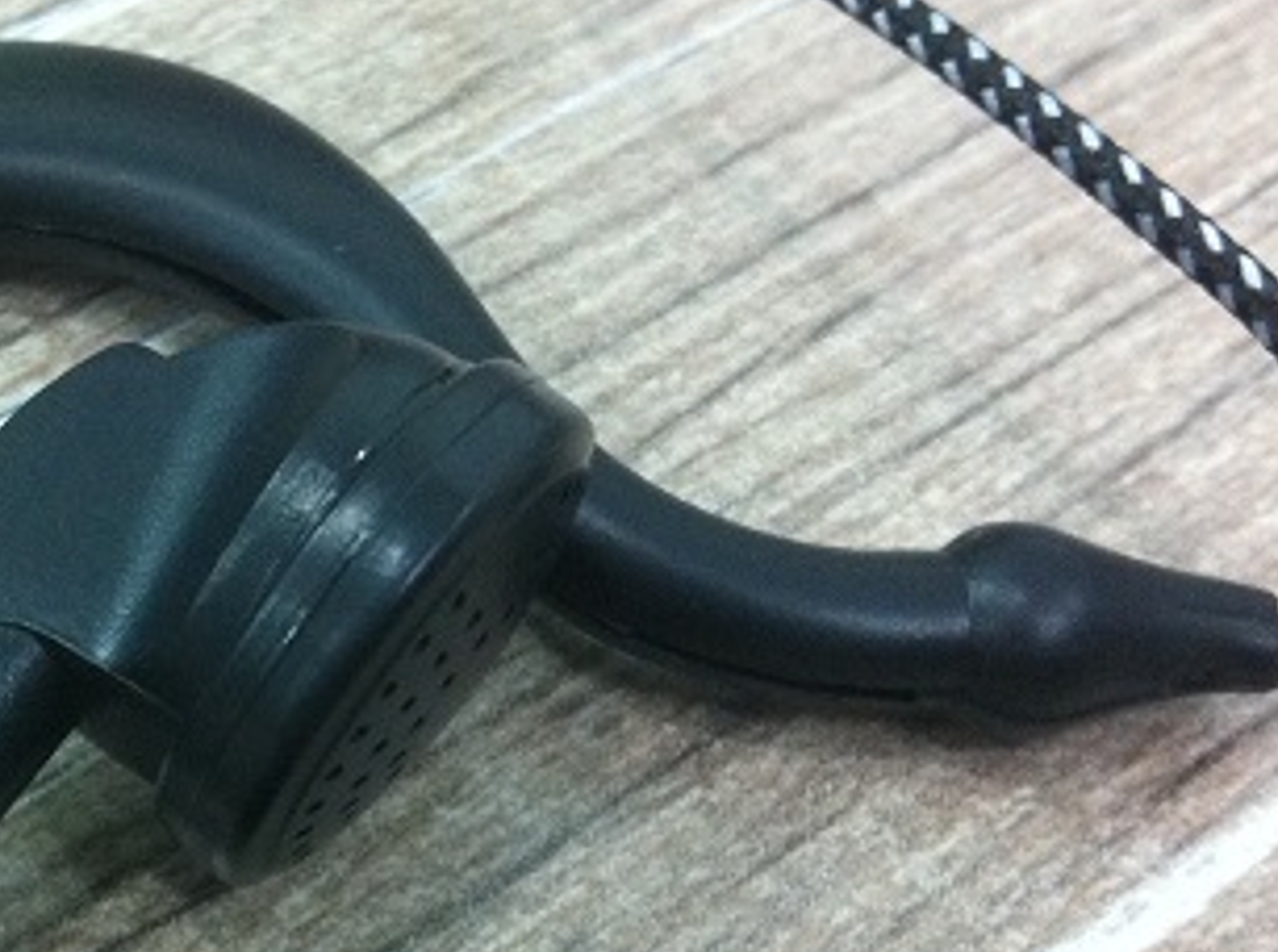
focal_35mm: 80
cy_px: 768
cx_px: 171
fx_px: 2947
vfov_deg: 18.2
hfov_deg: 23.9
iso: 250
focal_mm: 3.85
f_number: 2.8
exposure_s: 1/17
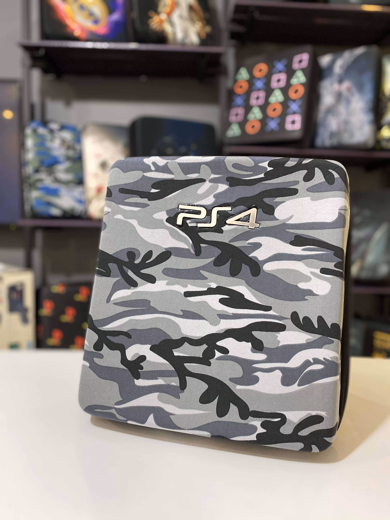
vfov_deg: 67.3
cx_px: 195
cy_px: 260
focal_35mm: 26
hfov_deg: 53.1
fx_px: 391
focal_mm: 4.25
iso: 250
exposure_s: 1/50
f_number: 1.8
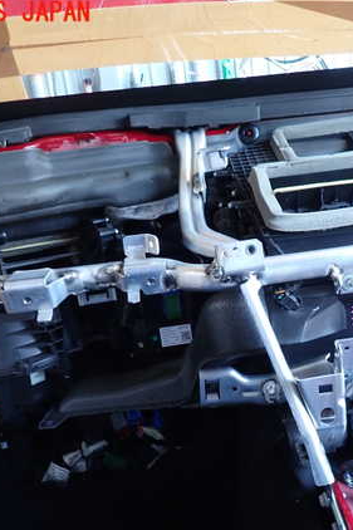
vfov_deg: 51.9
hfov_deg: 35.5
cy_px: 280
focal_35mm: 37
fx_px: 545
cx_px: 239
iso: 200
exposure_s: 1/40
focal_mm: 4.5
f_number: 2
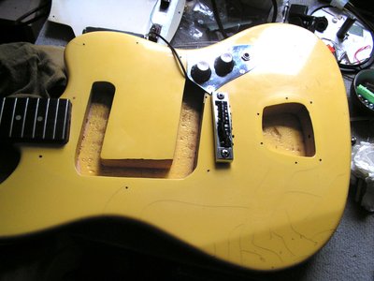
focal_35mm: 36
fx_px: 389
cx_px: 187
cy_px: 140
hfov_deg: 51.4
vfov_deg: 39.7
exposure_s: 1/40
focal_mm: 6
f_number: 3.2
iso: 80
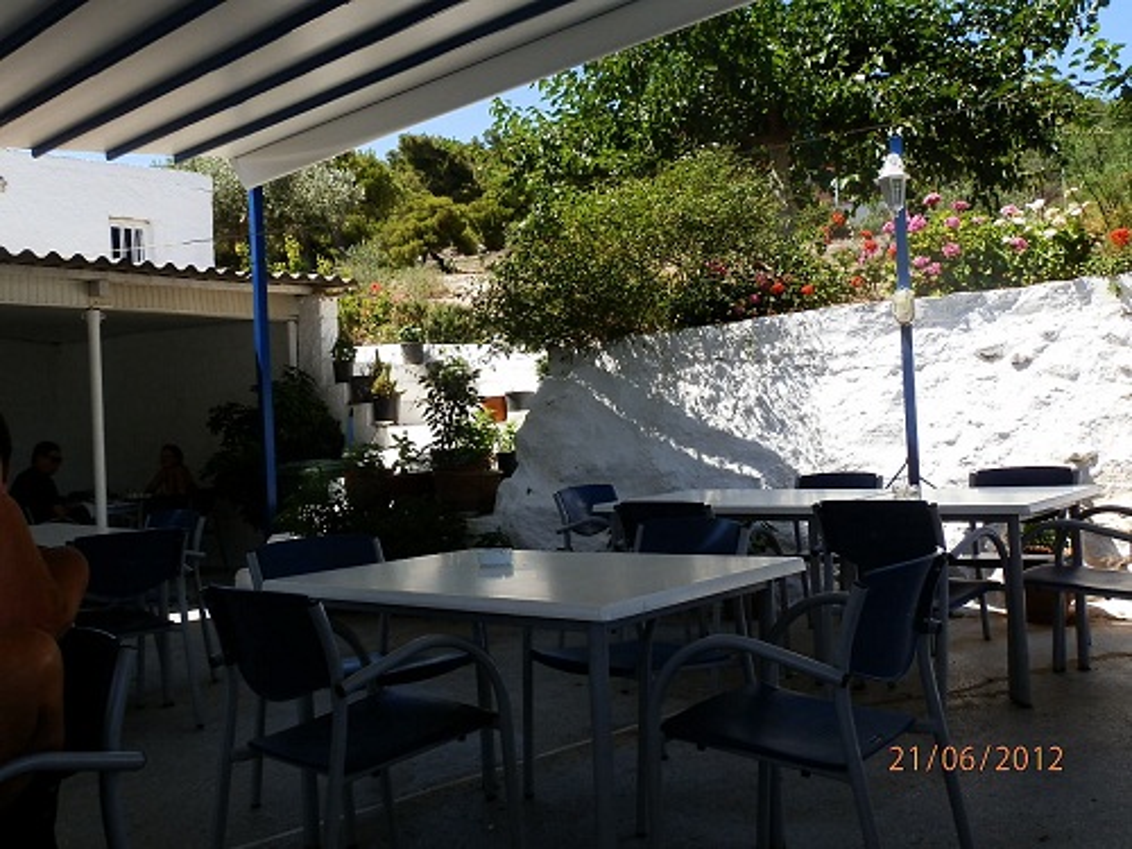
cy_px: 424
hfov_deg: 55.4
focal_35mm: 33
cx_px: 566
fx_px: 1079
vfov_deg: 42.9
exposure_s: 1/60
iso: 64
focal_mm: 5.96
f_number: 9.8
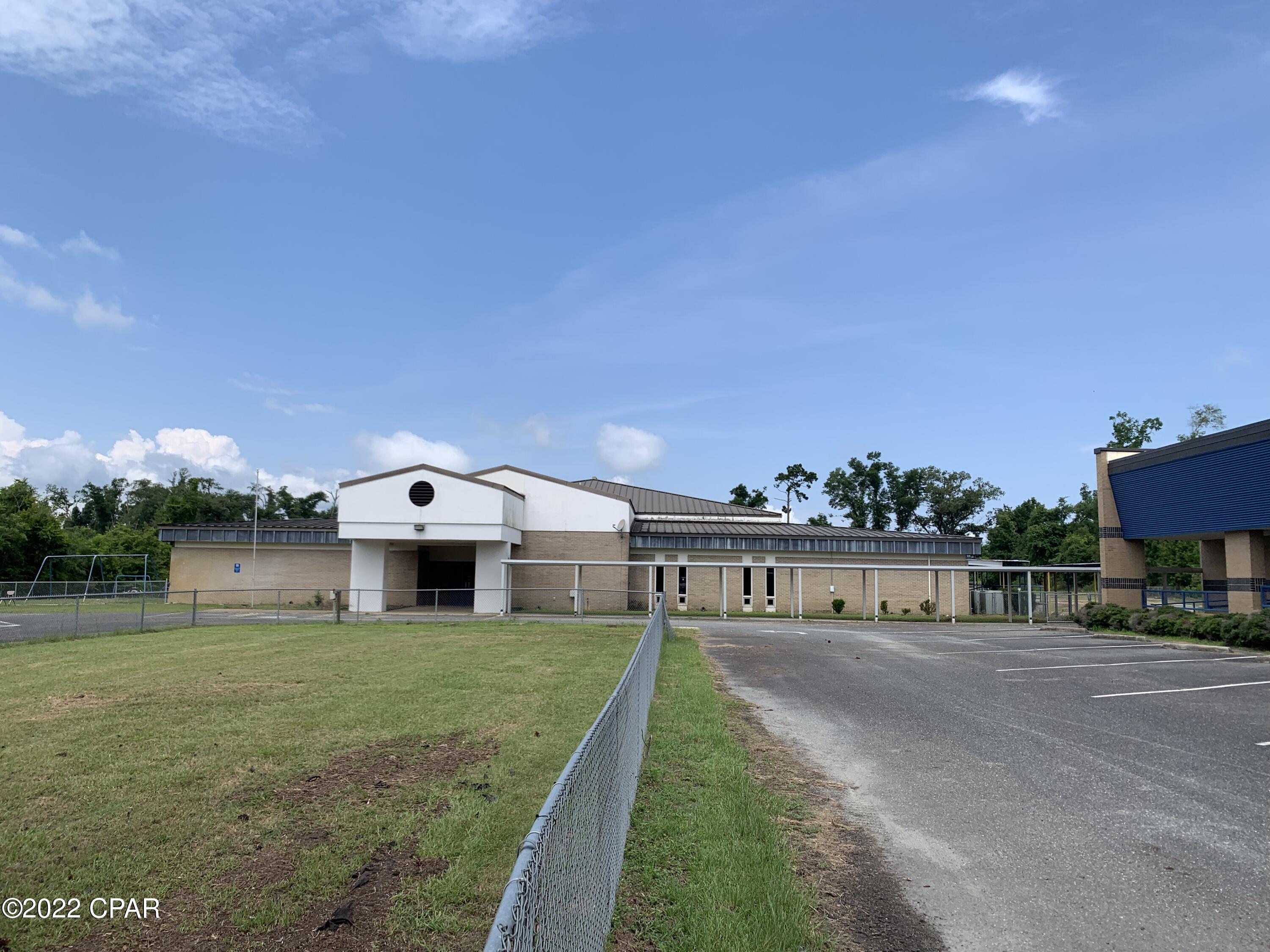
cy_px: 476
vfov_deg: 53.1
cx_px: 635
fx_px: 954
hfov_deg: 67.3
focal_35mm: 26
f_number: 1.8
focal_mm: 4.25
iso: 25
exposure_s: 1/2915
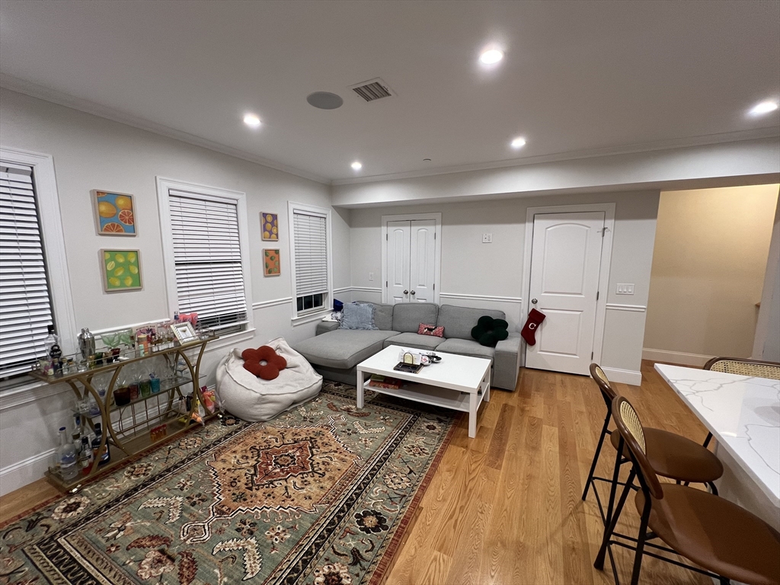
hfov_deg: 106.2
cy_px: 292
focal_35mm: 13
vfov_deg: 89.9
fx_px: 293
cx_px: 390
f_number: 1.8
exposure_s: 1/60
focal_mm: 1.57
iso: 125
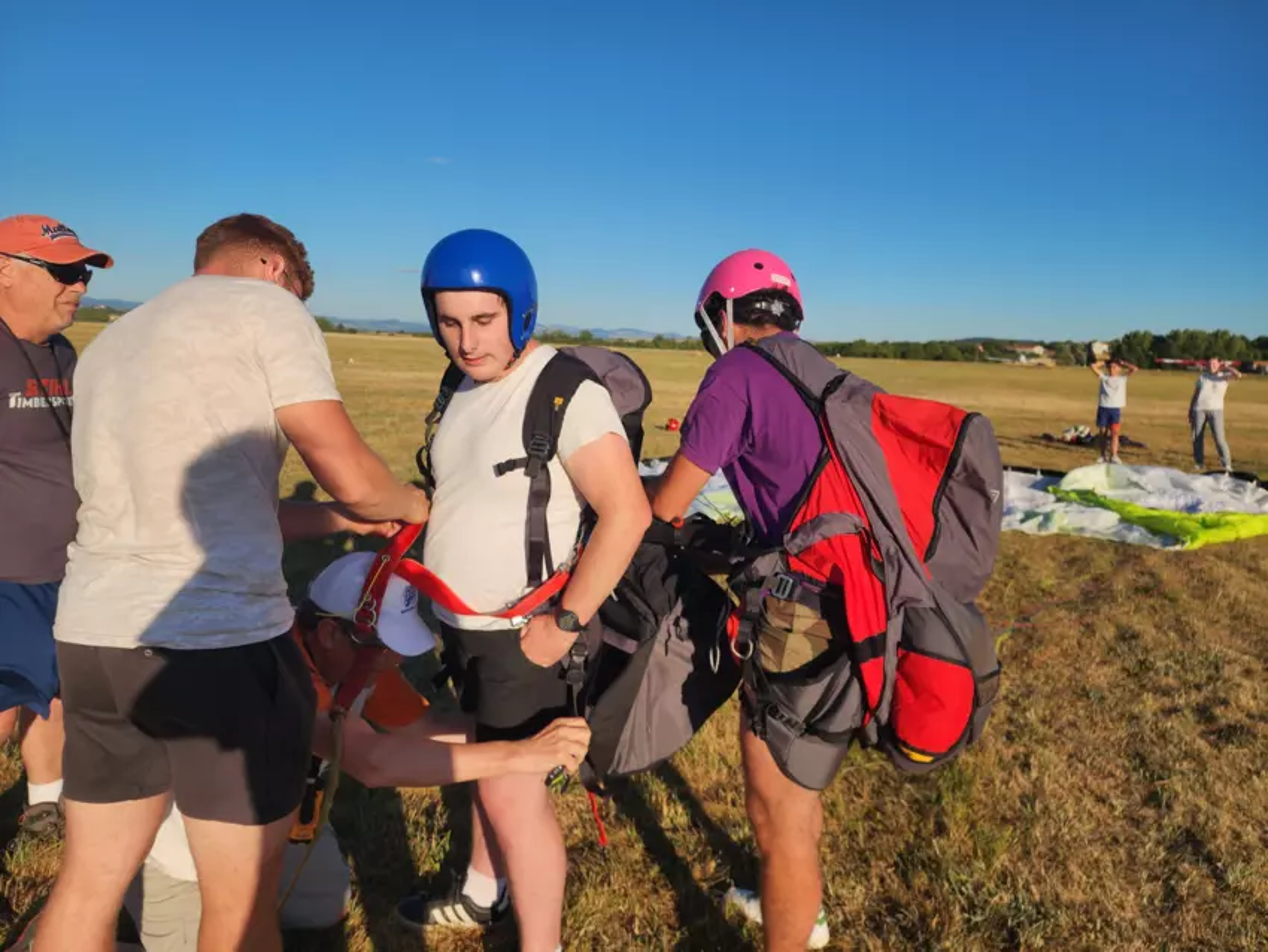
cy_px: 476
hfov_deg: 73.9
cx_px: 634
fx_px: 843
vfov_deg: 58.9
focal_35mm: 23
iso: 12
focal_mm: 6.4
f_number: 1.8
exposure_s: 1/1546
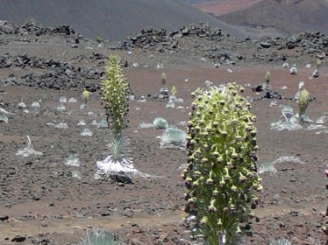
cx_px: 153
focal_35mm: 167
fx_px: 1581
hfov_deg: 11.8
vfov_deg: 8.9
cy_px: 158
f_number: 3.4
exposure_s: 1/640
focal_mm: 7.8
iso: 80
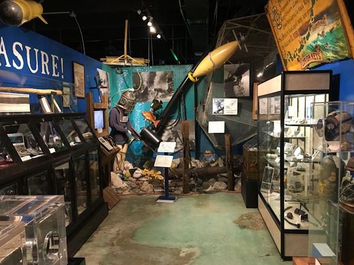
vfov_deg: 46.8
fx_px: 307
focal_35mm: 30
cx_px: 180
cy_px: 137
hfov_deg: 60.0
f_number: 2.2
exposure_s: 1/24
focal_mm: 4.15
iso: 200
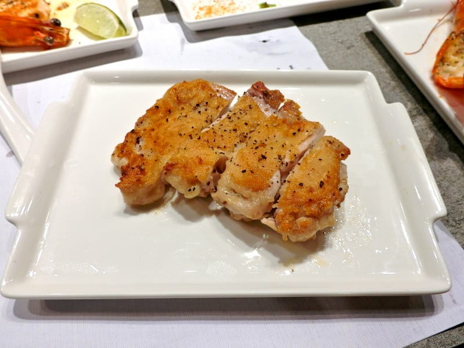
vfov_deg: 54.9
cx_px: 232
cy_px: 174
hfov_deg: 69.4
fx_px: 335
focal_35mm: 25
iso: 160
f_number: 2.8
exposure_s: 1/125
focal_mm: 5.4
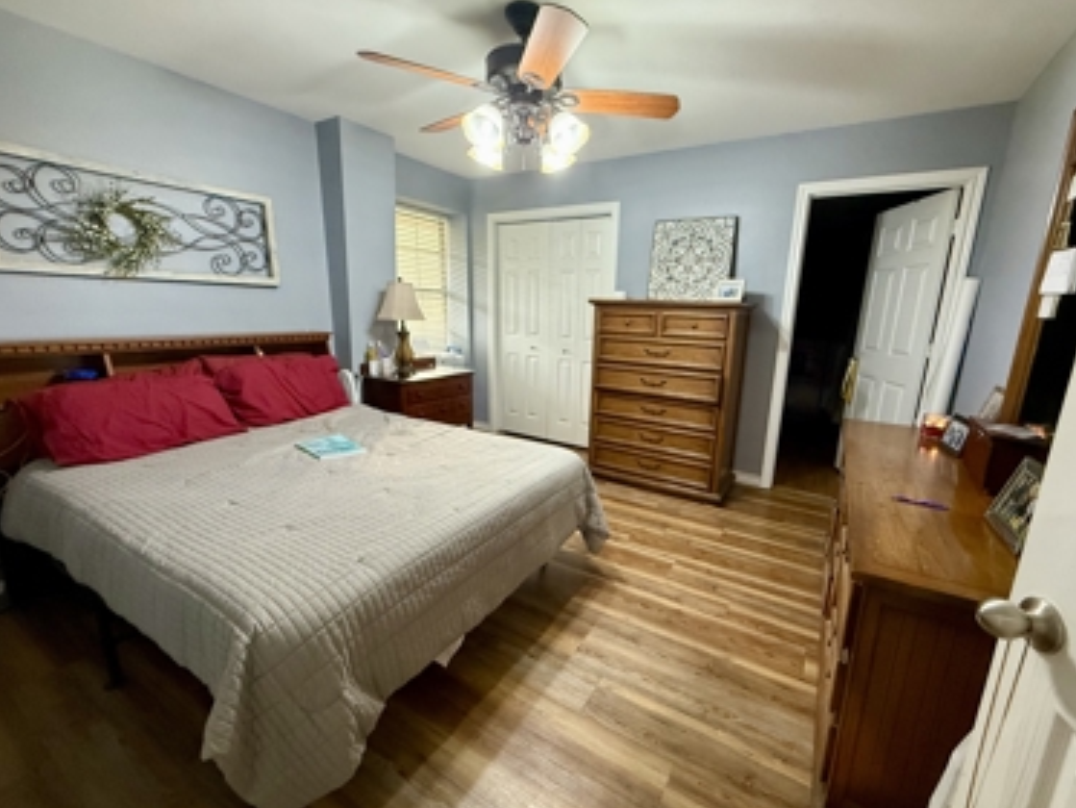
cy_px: 413
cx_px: 568
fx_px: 466
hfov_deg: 98.1
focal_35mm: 15
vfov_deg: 81.8
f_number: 2.2
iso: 400
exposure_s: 1/60
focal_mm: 2.22
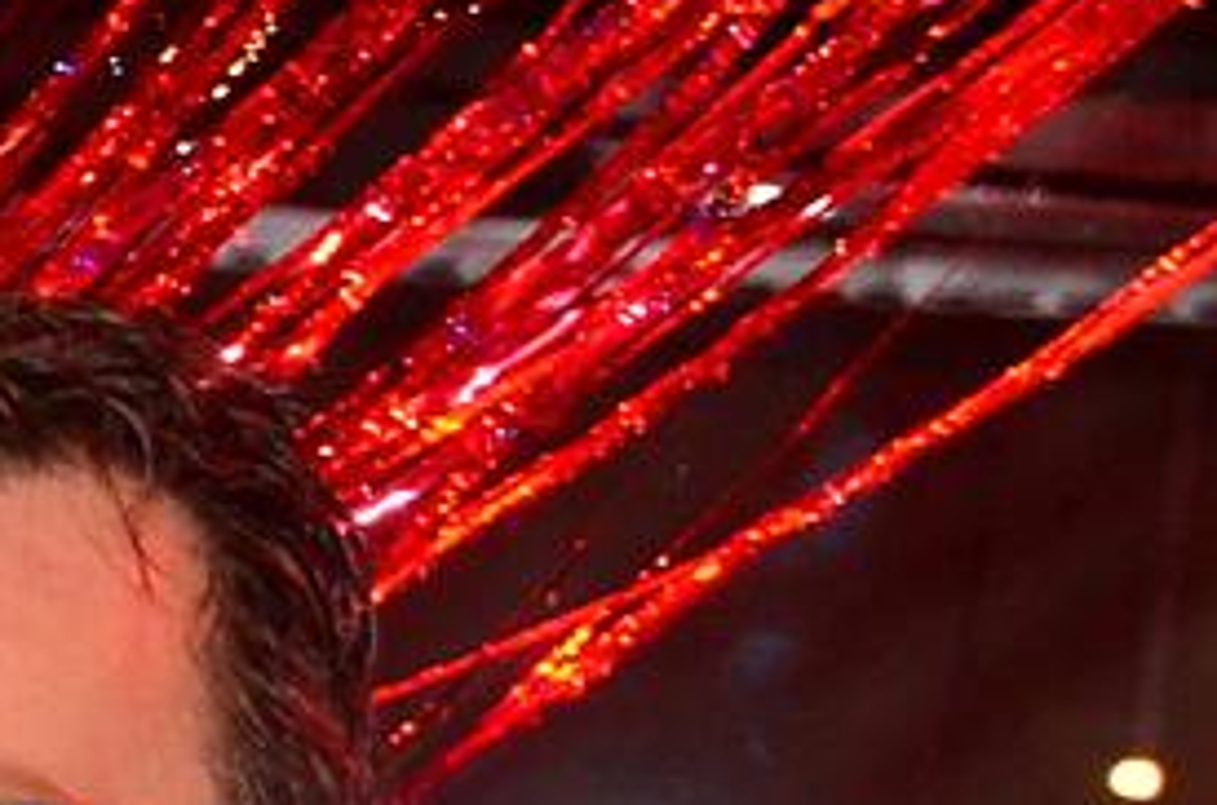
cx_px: -1128
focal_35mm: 224
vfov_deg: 6.0
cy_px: 1305
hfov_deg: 8.8
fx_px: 7555
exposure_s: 1/30
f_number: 5.6
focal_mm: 38
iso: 3200
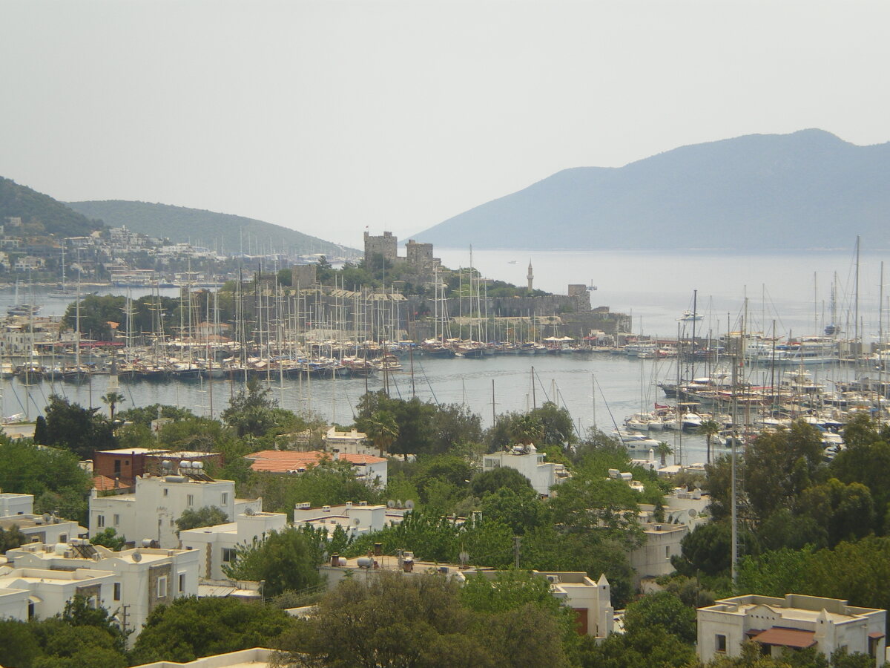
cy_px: 334
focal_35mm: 99
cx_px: 445
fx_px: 2545
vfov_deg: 14.9
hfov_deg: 19.8
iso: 50
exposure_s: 1/125
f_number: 5.7
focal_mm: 17.3
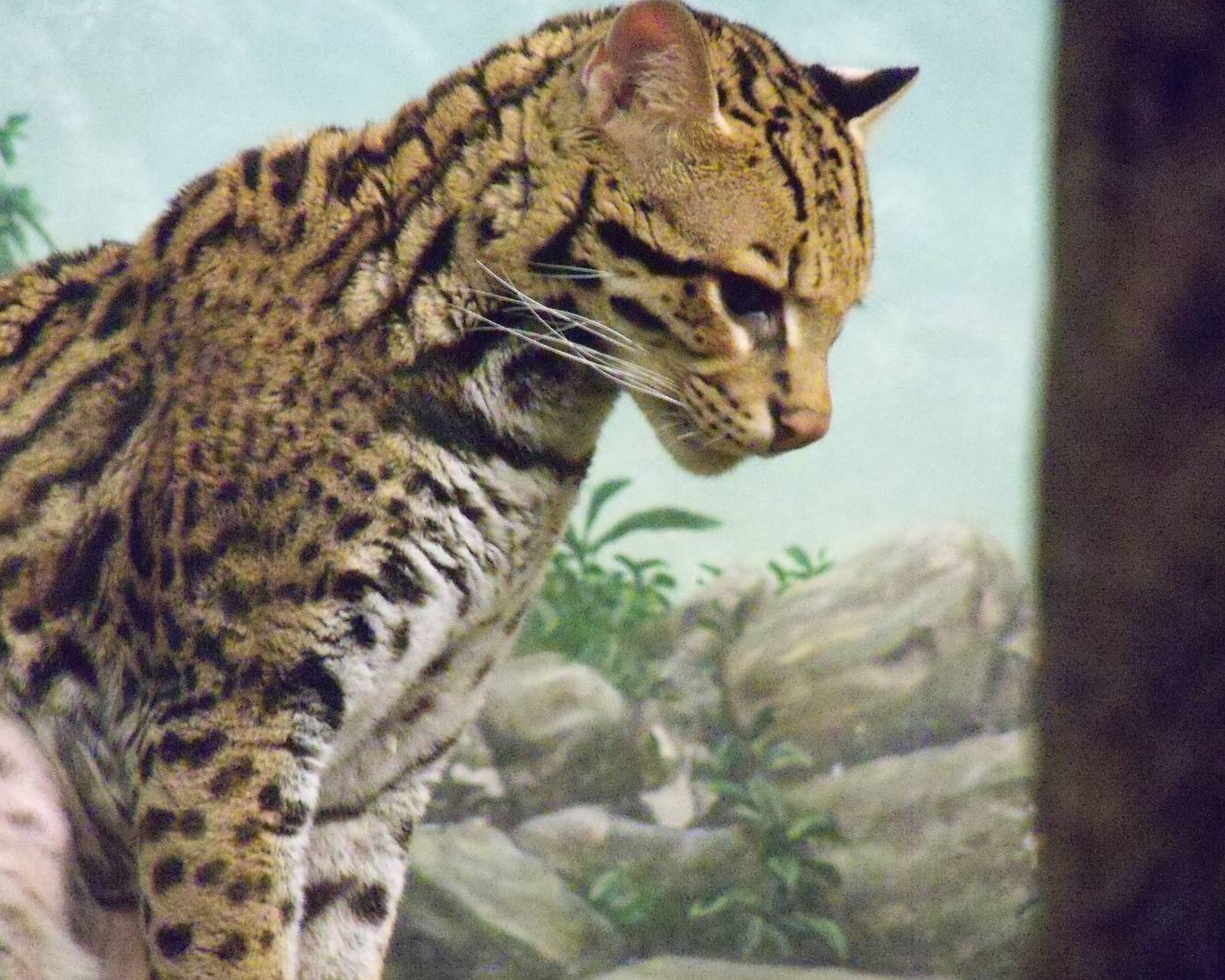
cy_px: 487
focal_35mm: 402
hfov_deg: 4.8
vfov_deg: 3.9
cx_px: 623
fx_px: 14575
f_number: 4.8
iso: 1600
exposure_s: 1/25
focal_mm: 62
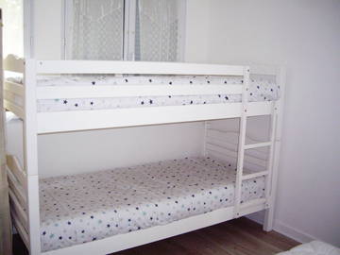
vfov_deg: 37.7
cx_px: 170
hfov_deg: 49.0
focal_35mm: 38
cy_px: 128
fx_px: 373
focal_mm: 7.9
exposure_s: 1/40
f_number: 2.8
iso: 400
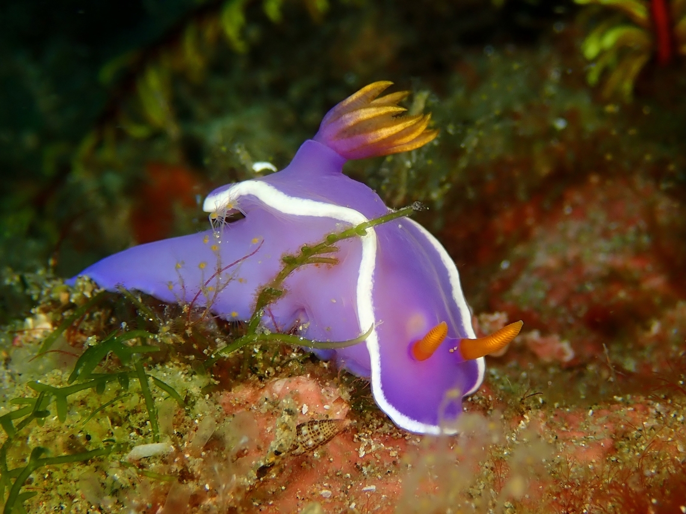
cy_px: 257
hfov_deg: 29.8
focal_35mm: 65
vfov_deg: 22.6
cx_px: 343
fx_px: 1288
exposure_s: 1/250
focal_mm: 11.78
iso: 125
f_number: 5
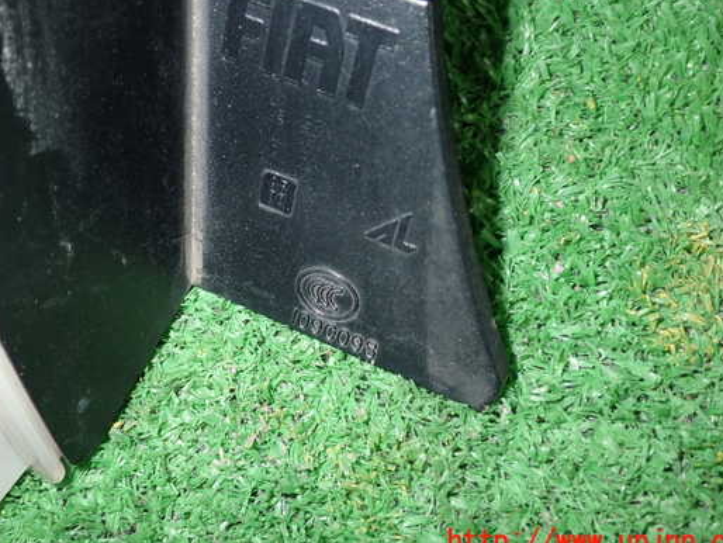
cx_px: 343
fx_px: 878
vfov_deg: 34.3
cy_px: 243
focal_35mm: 42
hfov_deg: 44.8
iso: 200
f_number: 7.1
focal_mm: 6.37
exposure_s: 1/40
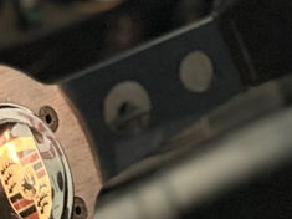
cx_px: 31
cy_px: 200
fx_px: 1433
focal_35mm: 170
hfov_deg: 11.6
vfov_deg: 8.7
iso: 2000
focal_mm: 6
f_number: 2
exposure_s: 1/15
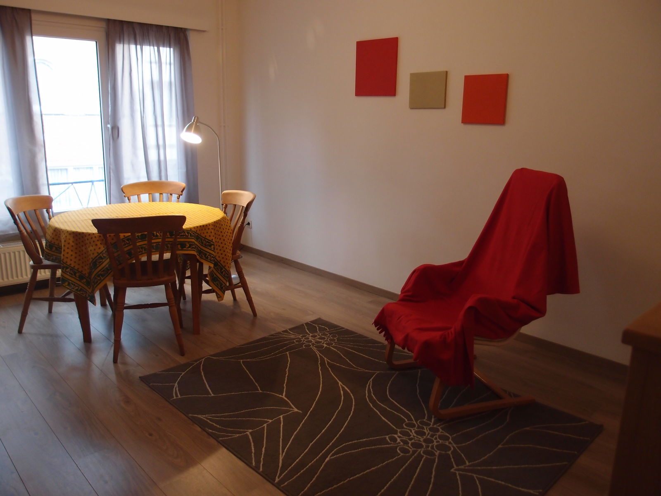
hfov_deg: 63.4
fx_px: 535
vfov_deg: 49.7
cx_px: 330
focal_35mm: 28
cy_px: 248
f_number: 1.8
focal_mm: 6
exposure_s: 1/40
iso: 200
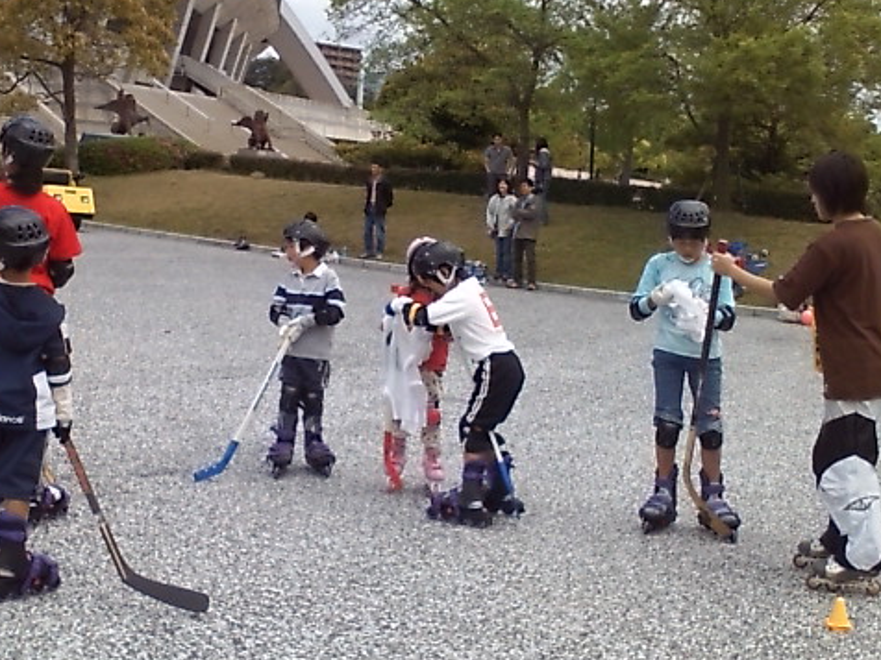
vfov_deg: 36.8
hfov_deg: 47.6
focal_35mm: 39
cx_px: 357
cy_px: 298
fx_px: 993
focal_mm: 3.73
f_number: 3.5
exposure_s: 1/714
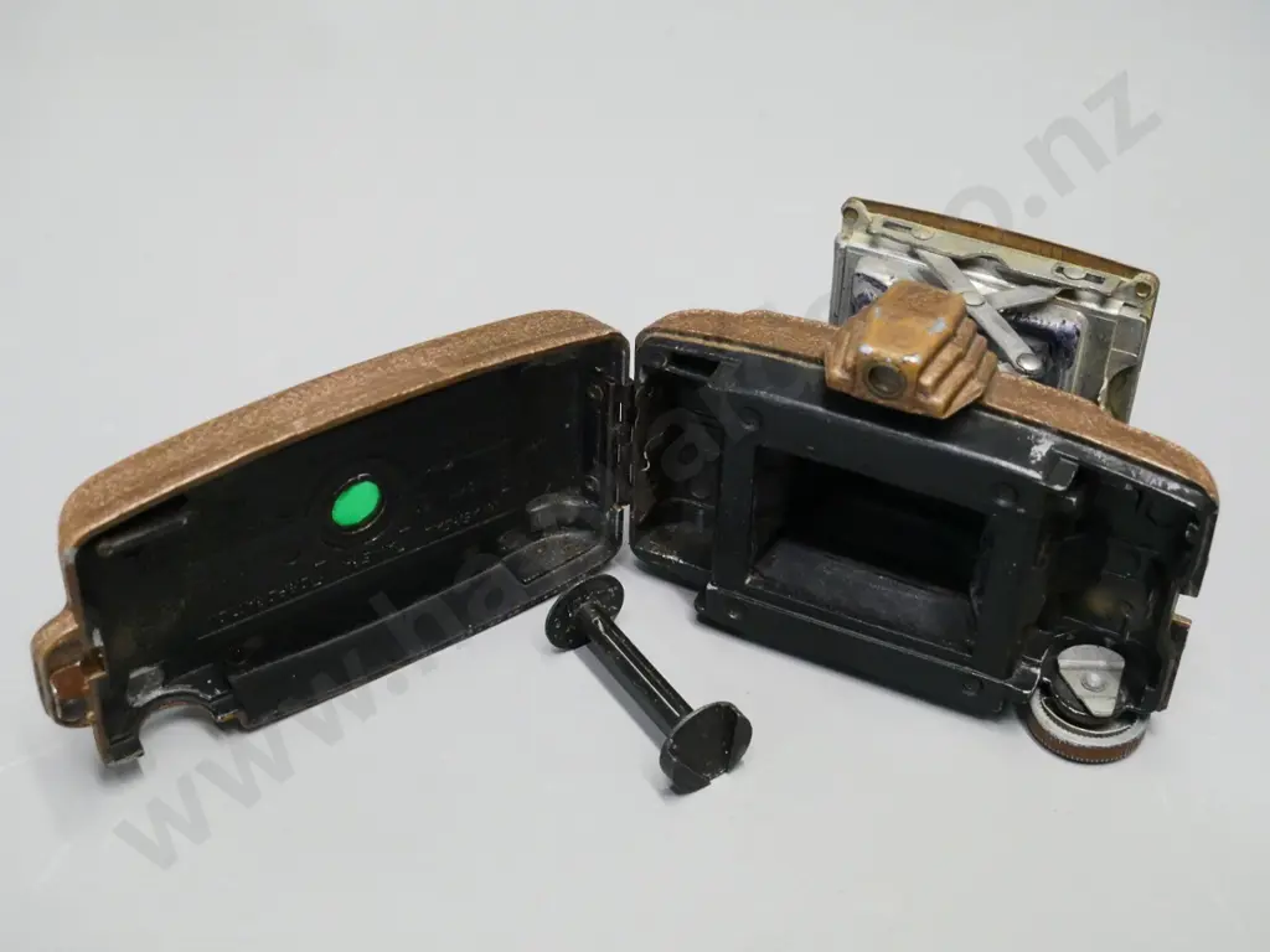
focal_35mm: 54
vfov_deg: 27.0
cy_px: 476
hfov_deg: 35.5
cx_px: 635
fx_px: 1981
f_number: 7.1
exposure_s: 1/50
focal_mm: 27
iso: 3200
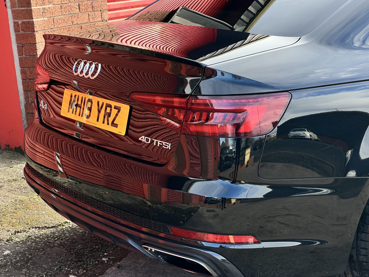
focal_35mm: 77
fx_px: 821
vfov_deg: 19.1
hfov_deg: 25.3
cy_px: 138
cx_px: 184
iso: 40
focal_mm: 9
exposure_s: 1/99
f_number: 2.8
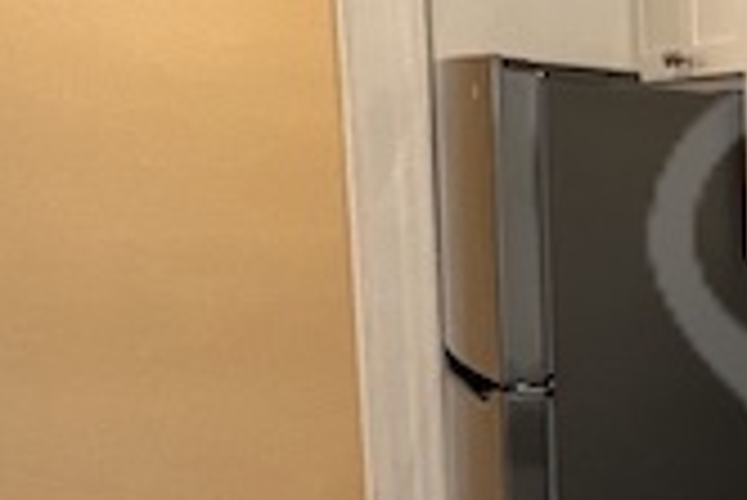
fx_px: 1350
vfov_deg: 20.6
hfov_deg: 18.8
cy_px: 441
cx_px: 1503
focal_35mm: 65
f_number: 1.8
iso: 125
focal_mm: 1.57
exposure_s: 1/60
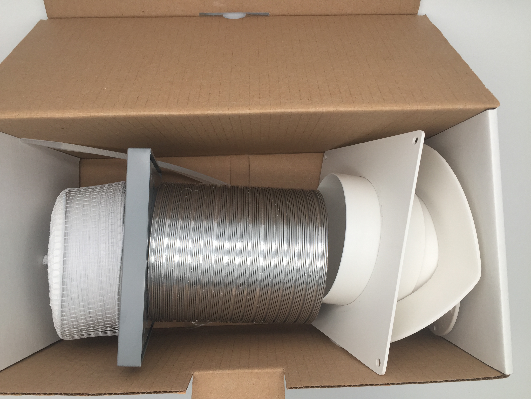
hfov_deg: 61.7
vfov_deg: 48.2
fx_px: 445
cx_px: 266
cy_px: 200
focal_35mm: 29
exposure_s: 1/100
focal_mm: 4.15
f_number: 2.2
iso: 32
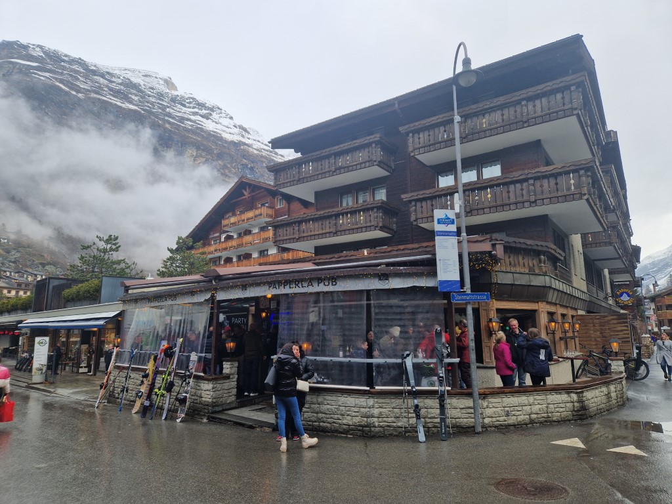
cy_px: 252
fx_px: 446
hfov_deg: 73.9
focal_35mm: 23
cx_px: 336
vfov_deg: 58.9
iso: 50
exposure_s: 1/320
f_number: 1.8
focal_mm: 5.4
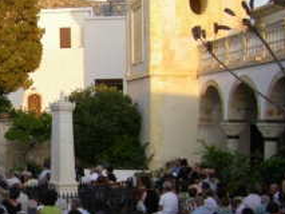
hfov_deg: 23.3
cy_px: 167
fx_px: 659
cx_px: -7
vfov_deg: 18.3
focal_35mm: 80
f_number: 3.5
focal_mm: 6.3
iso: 64
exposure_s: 1/100
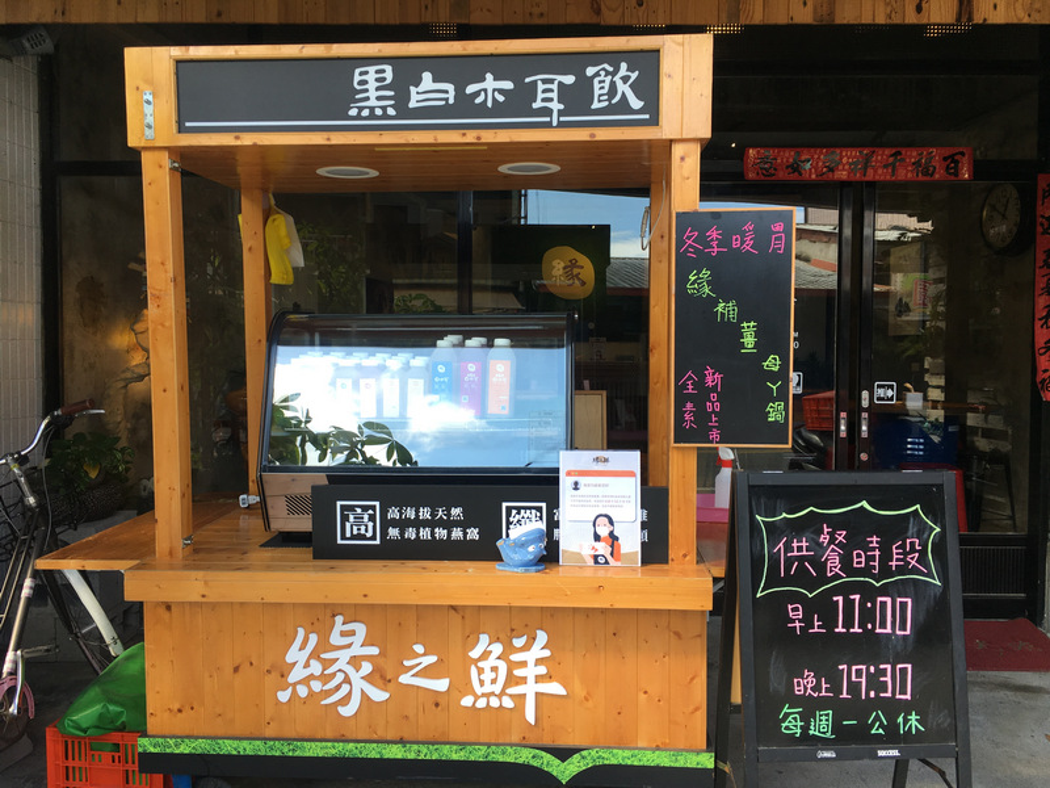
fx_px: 880
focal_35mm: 29
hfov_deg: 61.7
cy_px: 394
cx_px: 525
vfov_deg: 48.2
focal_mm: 4.15
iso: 25
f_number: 2.2
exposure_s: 1/150
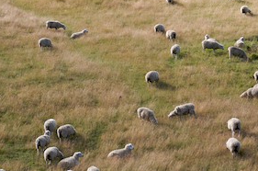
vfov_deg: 8.9
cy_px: 68
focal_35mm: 154
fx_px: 1101
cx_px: 125
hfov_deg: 13.4
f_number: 10
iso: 320
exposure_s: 1/400
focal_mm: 48
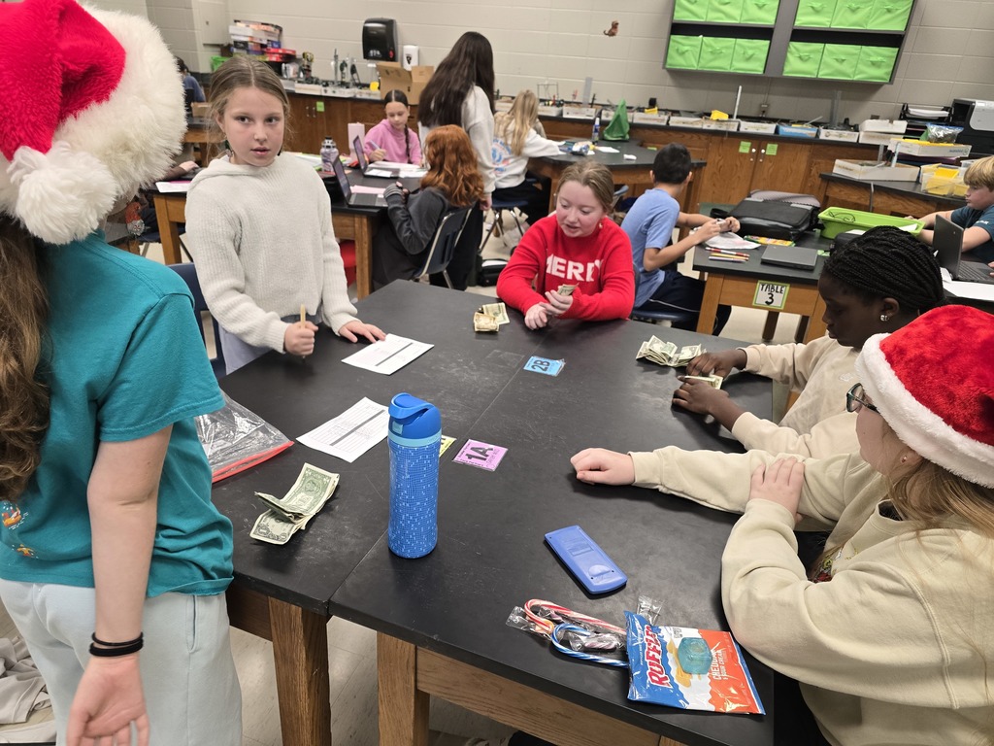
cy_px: 373
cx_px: 497
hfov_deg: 73.9
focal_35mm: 23
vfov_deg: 58.9
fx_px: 660
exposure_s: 1/120
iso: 320
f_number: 1.7
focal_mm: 6.3
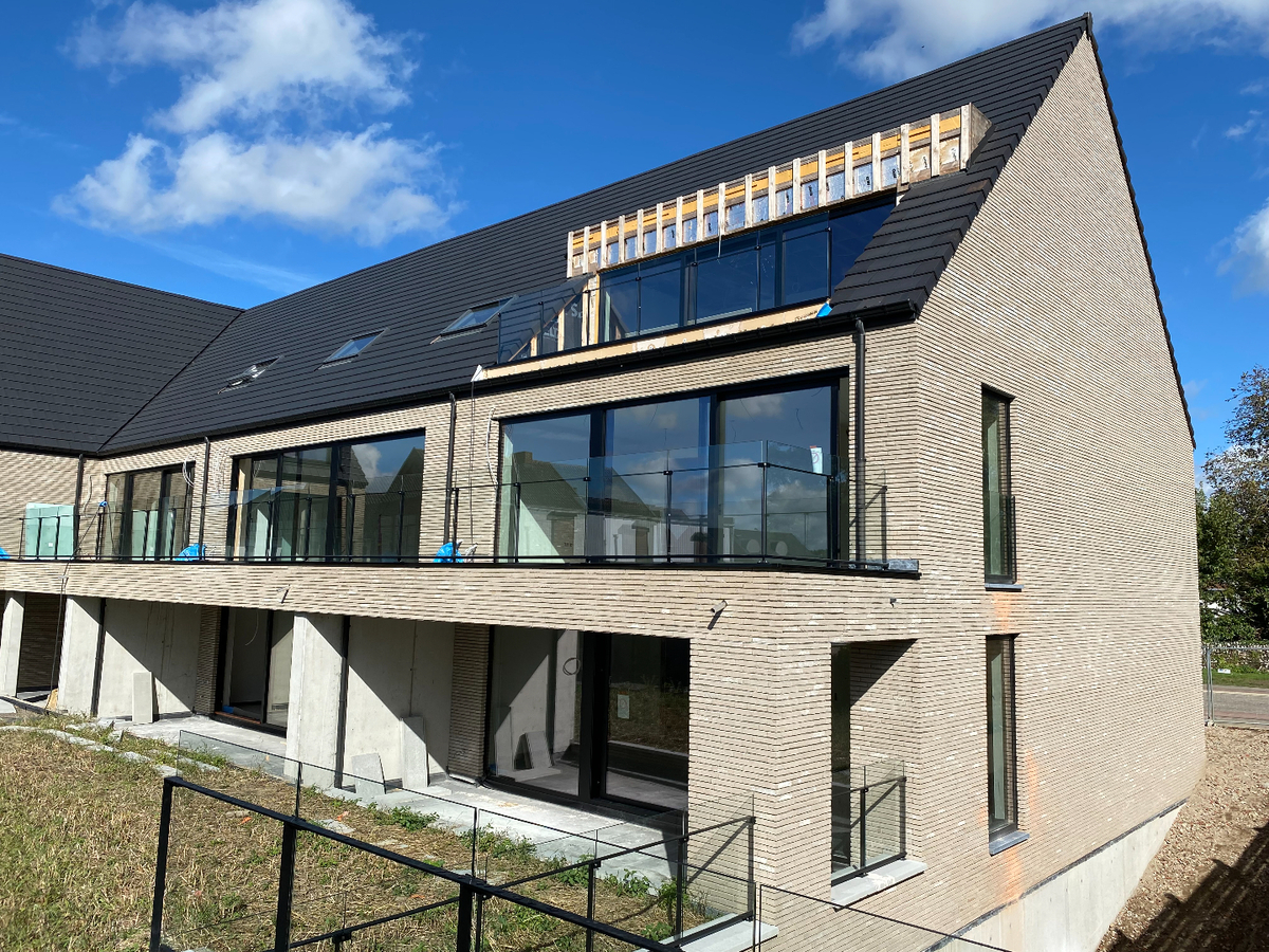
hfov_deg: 67.3
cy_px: 476
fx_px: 953
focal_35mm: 26
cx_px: 634
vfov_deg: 53.1
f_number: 1.8
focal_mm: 4.25
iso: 32
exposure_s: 1/3401
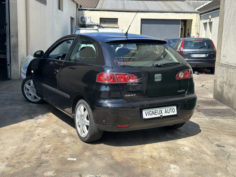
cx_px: 118
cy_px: 88
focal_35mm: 48
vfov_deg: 30.3
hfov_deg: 39.7
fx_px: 327
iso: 64
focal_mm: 6.86
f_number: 1.78
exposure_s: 1/2160
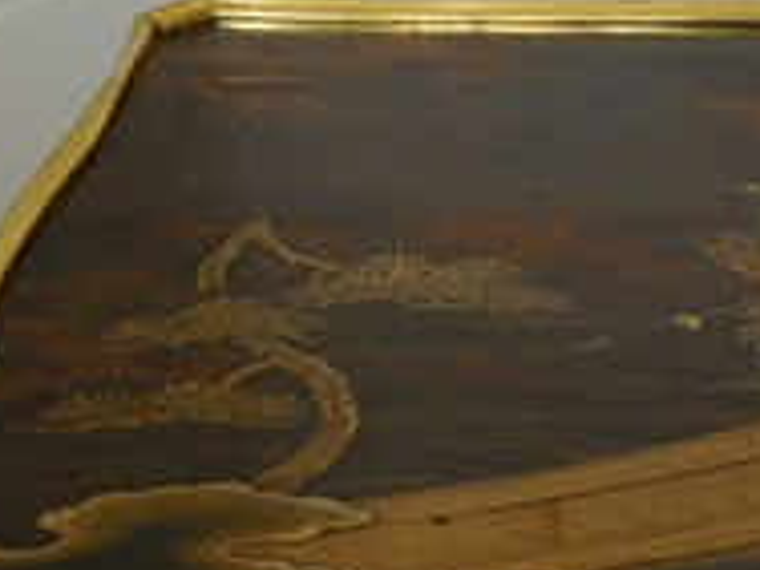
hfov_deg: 14.8
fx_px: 2810
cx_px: 958
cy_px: 501
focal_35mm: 128
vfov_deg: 11.5
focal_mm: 7.1
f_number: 3.9
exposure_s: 1/25
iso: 400
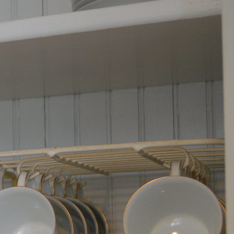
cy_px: 212
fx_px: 742
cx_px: -97
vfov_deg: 17.6
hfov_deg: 16.6
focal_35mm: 97
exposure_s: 1/60
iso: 1000
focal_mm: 24
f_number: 3.8
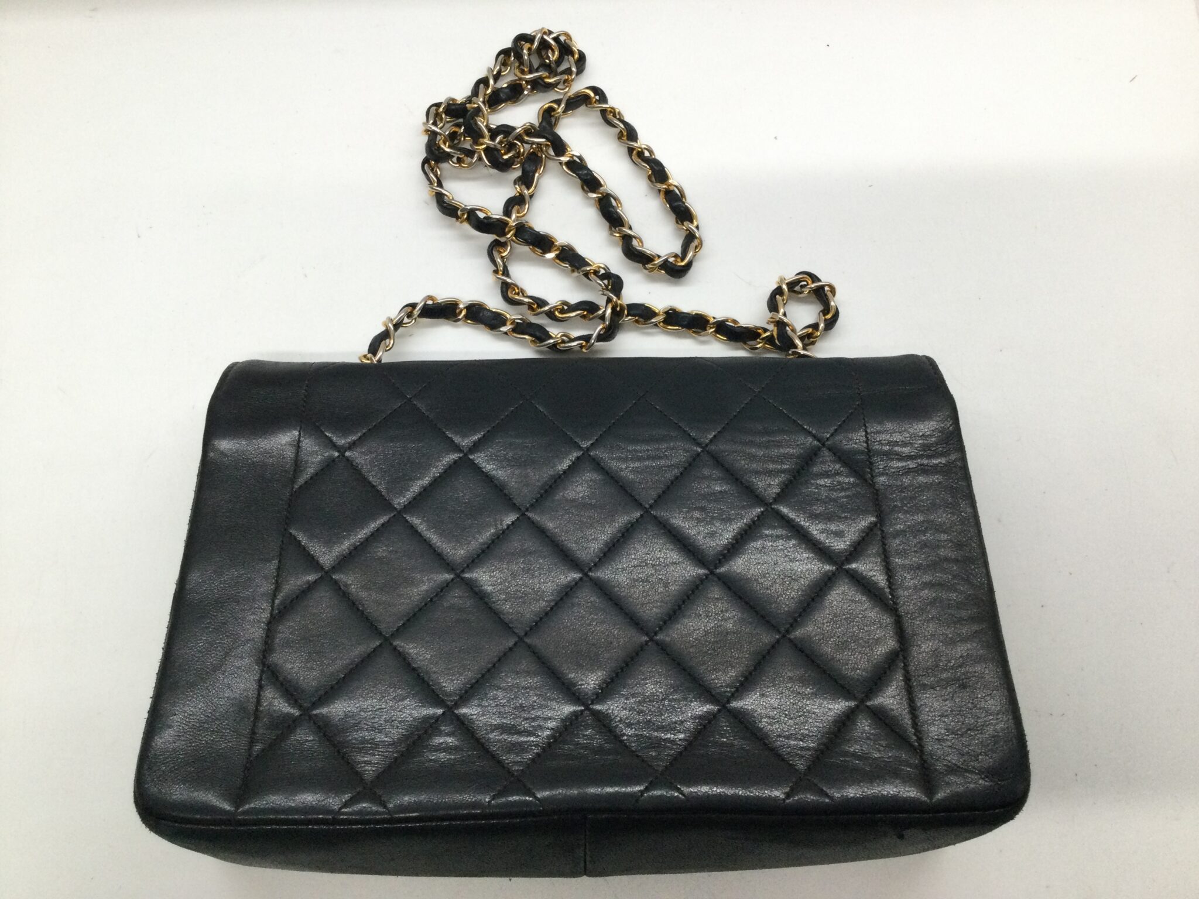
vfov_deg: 45.4
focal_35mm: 31
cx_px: 600
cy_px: 450
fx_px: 1074
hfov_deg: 58.4
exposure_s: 1/30
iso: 50
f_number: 2.4
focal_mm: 3.3
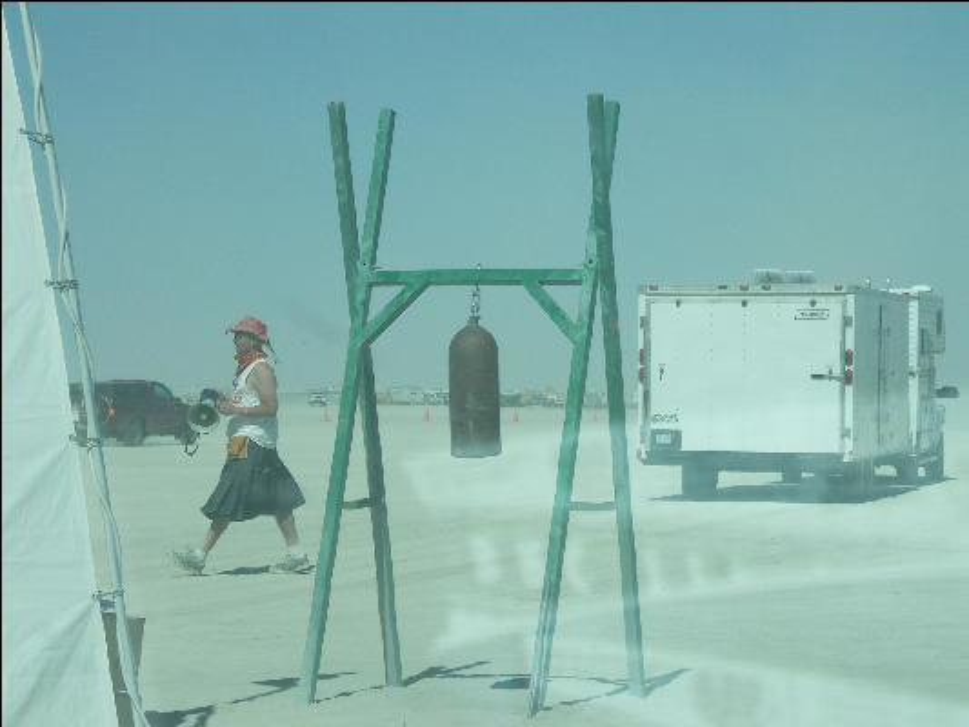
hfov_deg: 16.3
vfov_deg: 12.3
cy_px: 364
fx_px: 3388
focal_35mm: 121
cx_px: 484
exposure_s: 1/800
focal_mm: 29.9
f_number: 7.1
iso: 100
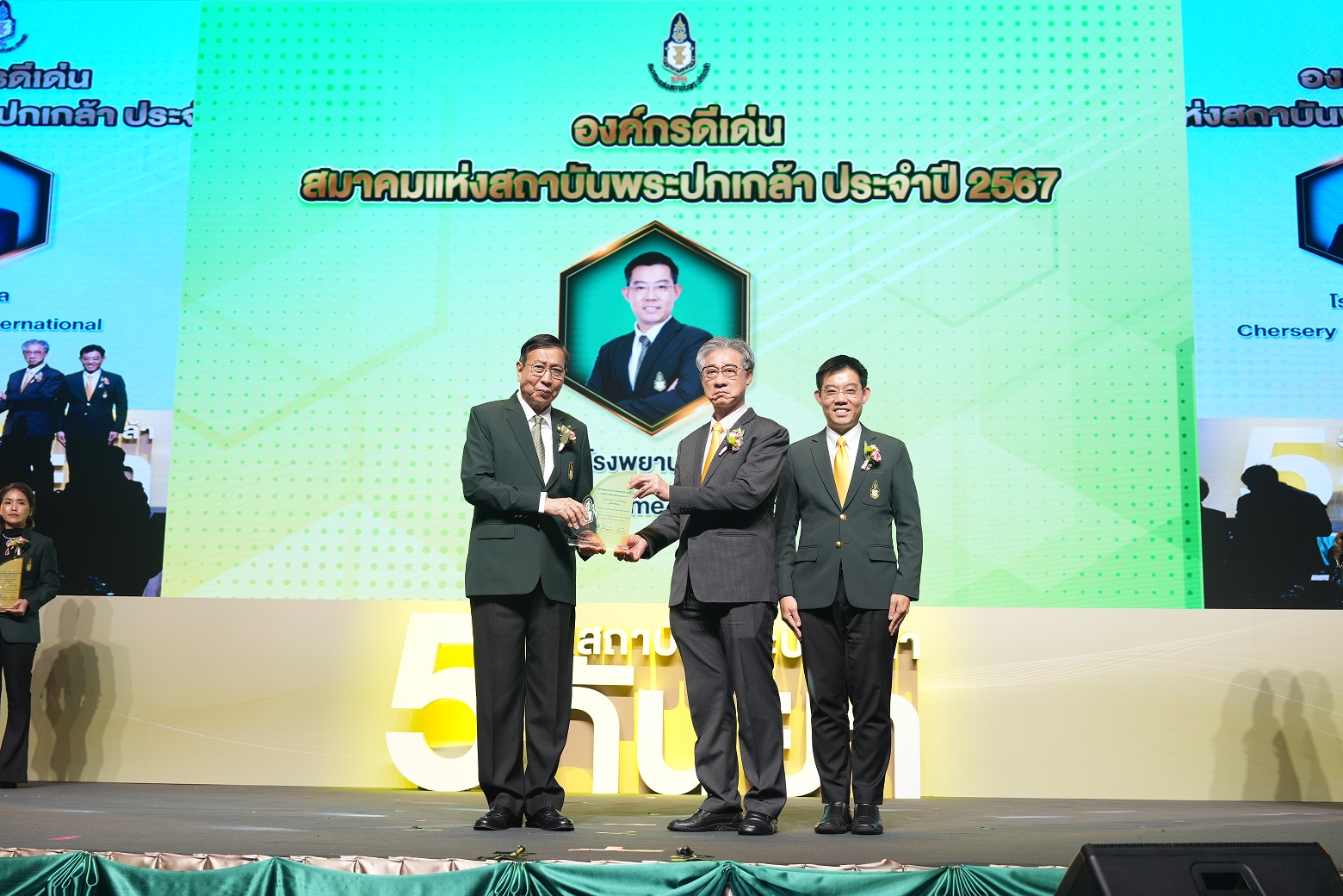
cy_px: 448
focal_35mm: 44
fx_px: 1641
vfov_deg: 30.5
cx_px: 672
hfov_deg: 44.5
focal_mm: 44
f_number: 4
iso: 500
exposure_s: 1/125
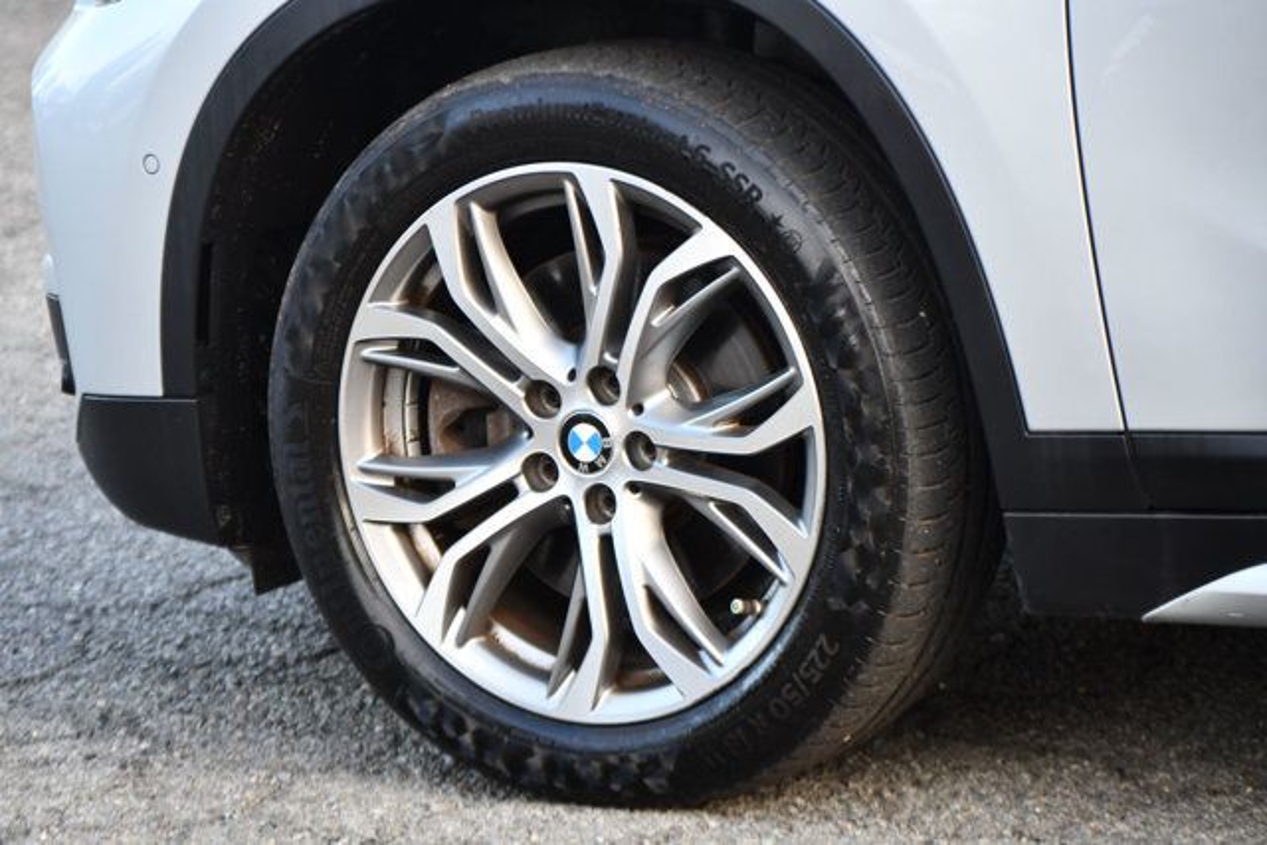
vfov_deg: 8.3
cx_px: 634
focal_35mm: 165
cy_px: 422
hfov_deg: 12.4
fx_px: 5808
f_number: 4.8
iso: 800
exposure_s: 1/250
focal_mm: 110
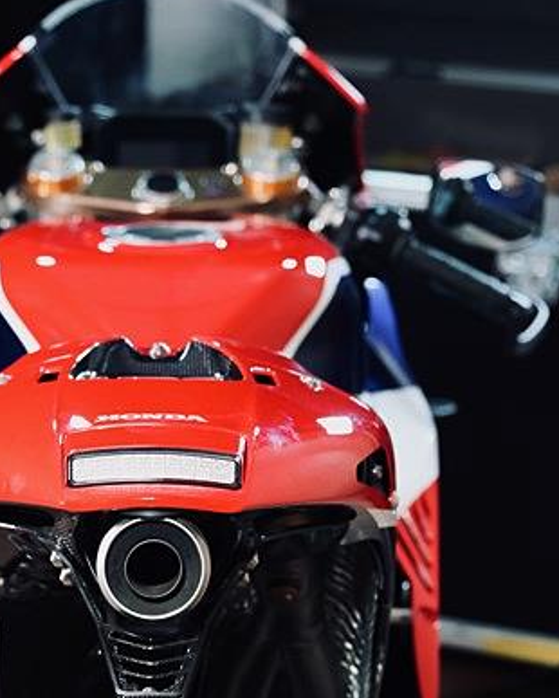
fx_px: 3079
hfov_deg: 10.4
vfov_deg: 12.6
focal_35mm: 149
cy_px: 848
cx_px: 136
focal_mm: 60
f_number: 3.5
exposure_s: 1/40
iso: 800
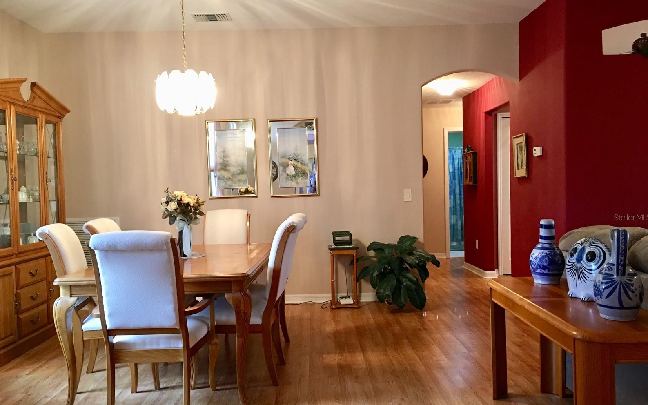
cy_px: 217
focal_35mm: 31
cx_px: 326
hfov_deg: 61.2
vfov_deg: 40.6
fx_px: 547
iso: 80
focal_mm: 4.15
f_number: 2.2
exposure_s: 1/15
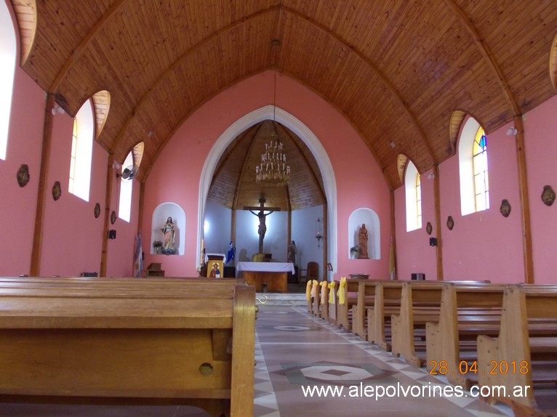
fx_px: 450
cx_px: 278
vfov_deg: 49.7
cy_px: 208
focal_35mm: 28
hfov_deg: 63.5
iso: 160
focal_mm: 4
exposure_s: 1/25
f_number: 2.7
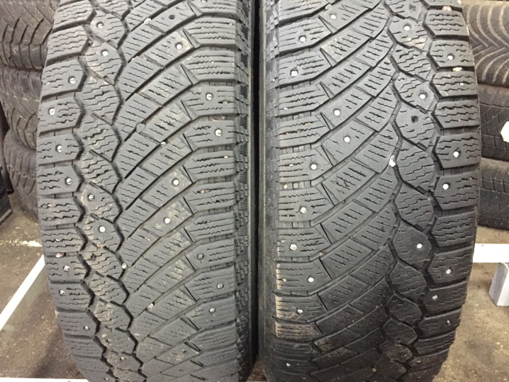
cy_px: 191
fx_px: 427
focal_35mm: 29
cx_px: 254
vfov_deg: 48.3
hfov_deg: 61.6
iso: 400
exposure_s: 1/17
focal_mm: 4.15
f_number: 2.2
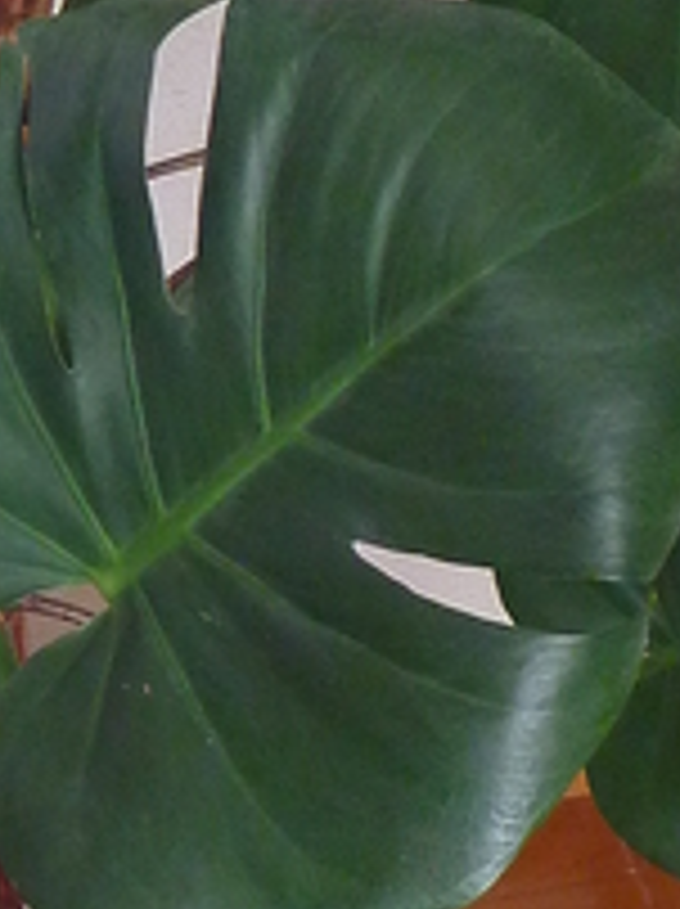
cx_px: -135
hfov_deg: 10.3
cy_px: 135
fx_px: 3727
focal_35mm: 142
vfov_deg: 13.8
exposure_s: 1/30
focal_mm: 4.9
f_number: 3.3
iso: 200
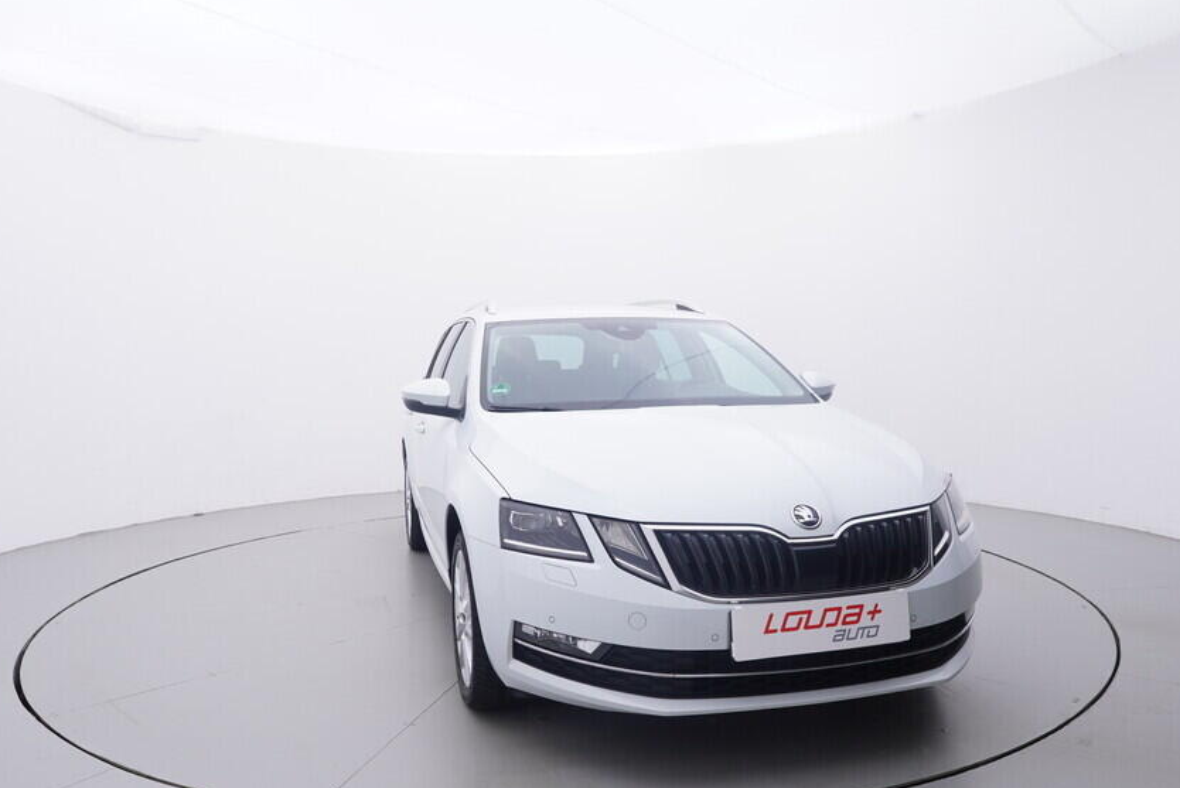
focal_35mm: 28
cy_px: 463
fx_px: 906
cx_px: 567
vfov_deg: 46.8
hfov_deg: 66.1
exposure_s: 1/80
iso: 200
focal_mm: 15
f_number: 5
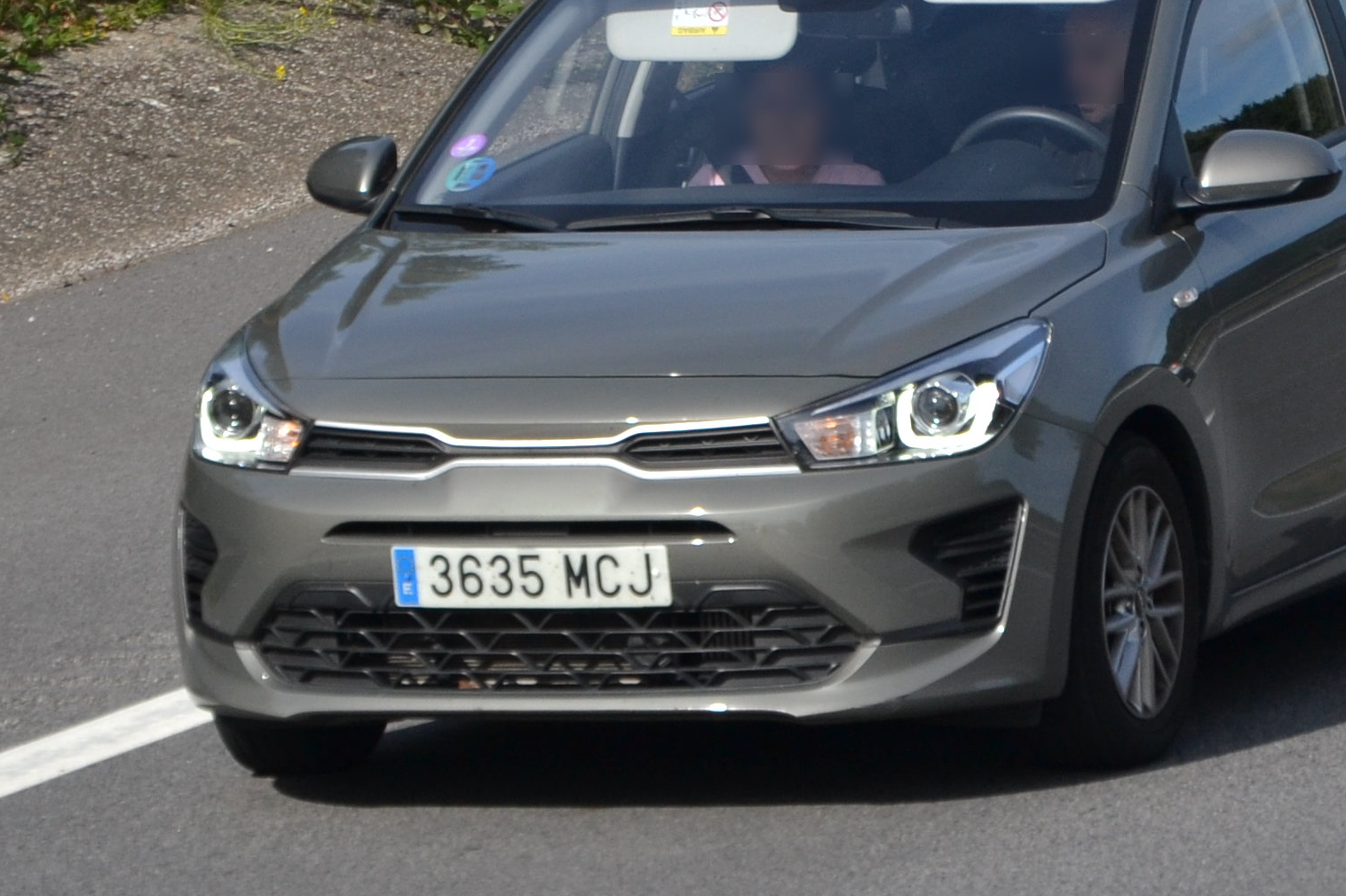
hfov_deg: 5.8
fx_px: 13257
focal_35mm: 355
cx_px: 876
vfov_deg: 3.9
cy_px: 295
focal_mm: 175
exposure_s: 1/1250
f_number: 5.3
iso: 200
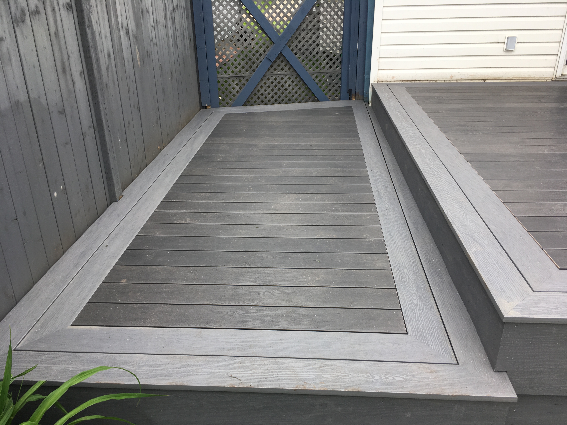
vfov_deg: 48.2
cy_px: 212
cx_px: 284
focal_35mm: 29
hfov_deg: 61.7
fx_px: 475
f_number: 2.2
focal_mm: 4.15
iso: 25
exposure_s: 1/142
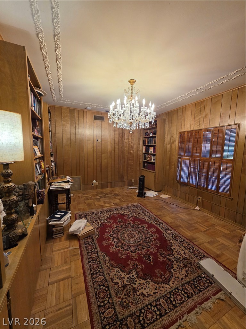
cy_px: 164
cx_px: 123
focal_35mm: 13
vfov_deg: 106.2
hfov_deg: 89.9
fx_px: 123
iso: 250
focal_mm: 2.2
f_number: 1.9
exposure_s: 1/120
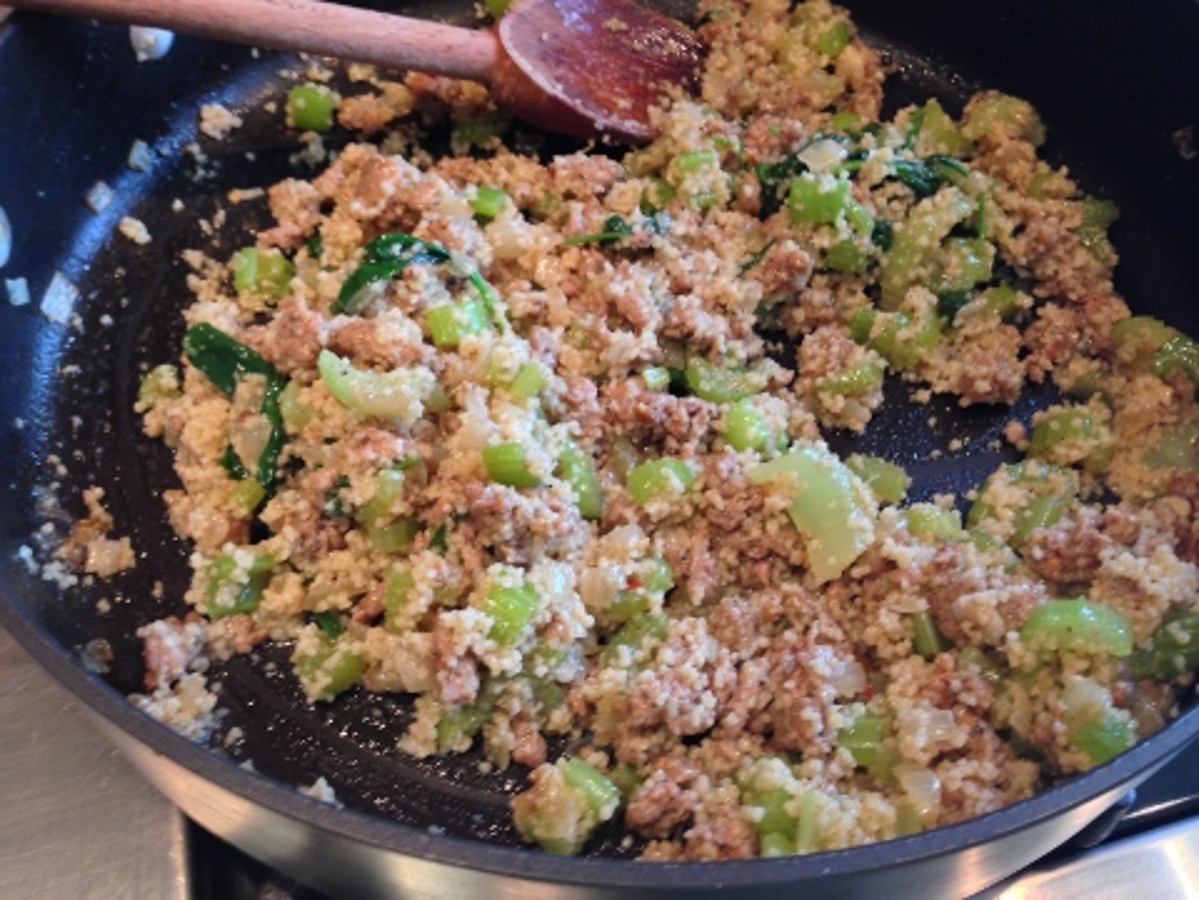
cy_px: 450
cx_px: 600
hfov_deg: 55.4
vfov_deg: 42.9
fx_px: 1143
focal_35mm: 33
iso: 160
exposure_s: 1/20
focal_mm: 4.12
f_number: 2.4
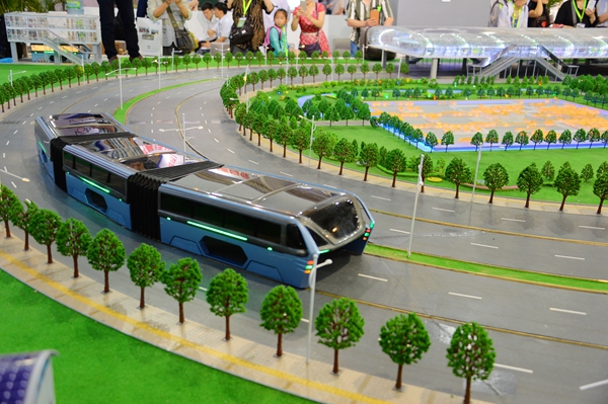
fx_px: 641
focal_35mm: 38
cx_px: 304
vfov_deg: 35.0
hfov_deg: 50.7
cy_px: 202
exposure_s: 1/80
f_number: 4.5
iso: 1000
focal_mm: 38
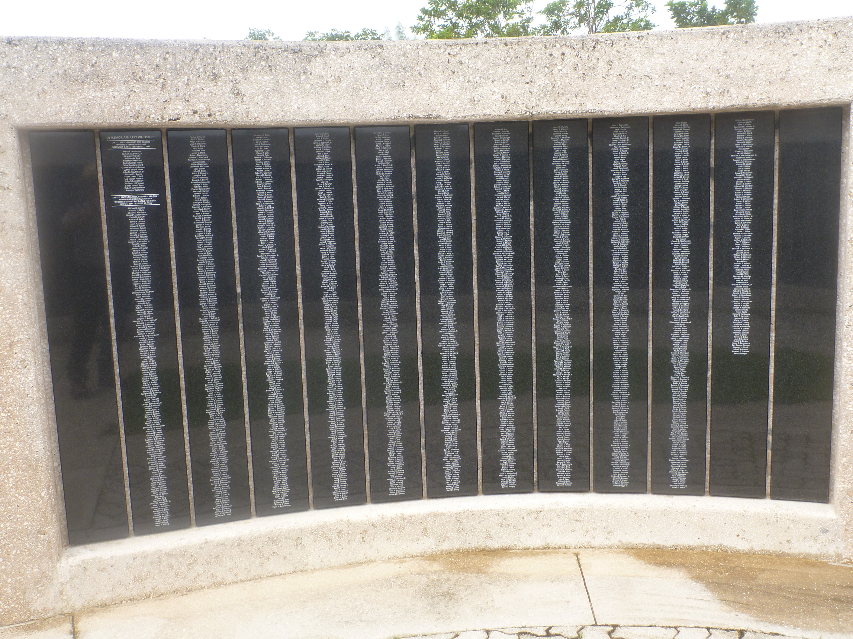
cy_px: 320
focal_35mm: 34
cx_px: 426
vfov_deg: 41.8
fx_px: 838
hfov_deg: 54.0
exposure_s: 1/250
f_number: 3.7
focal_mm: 6
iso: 100
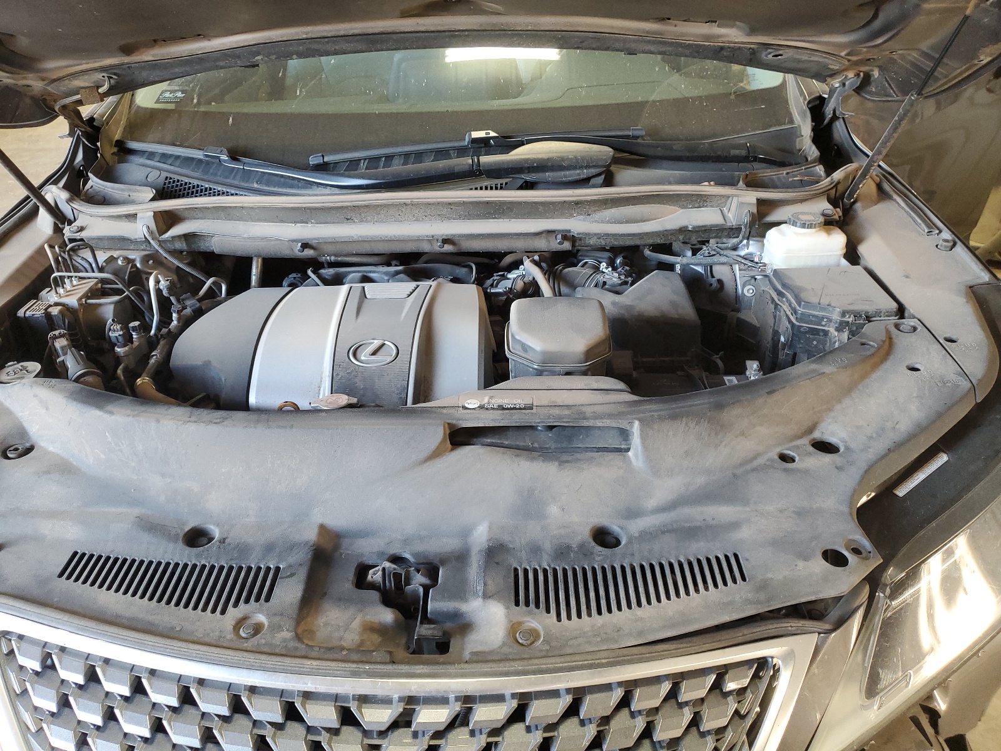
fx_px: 752
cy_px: 376
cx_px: 500
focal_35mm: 26
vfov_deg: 53.1
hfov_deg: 67.3
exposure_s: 1/60.2
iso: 145
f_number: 1.5
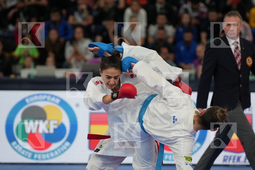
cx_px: 128
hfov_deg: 8.9
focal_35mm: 232
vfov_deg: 5.9
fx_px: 1643
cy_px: 85
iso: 1600
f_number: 2.8
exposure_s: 1/1000
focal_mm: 155
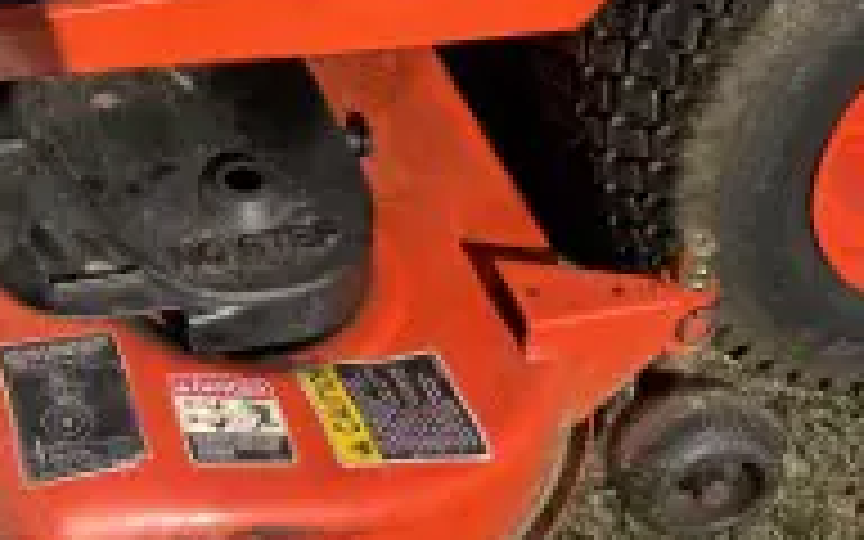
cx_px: -72
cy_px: -220
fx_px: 2166
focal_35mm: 92
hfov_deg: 21.5
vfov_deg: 13.5
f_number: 1.6
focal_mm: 5.96
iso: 50
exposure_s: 1/1901
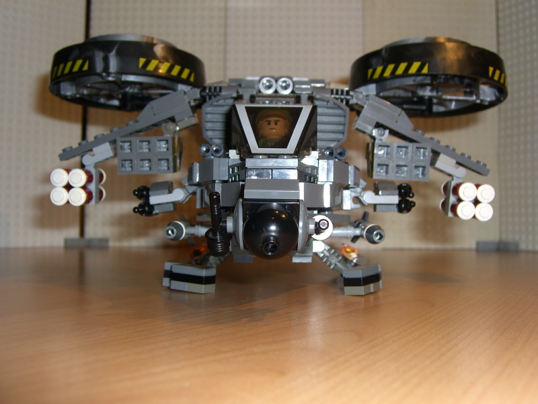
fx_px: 591
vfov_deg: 37.7
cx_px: 269
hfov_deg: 49.0
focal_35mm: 38
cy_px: 202
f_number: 4
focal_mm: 7.9
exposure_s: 1/60
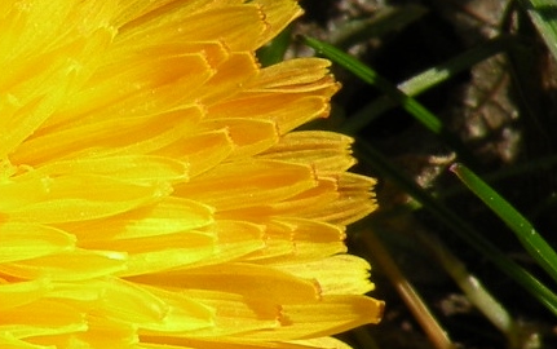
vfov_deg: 7.0
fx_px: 2856
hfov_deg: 11.0
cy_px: 346
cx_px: -67
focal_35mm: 188
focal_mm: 9.8
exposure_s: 1/260
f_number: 6.3
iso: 64
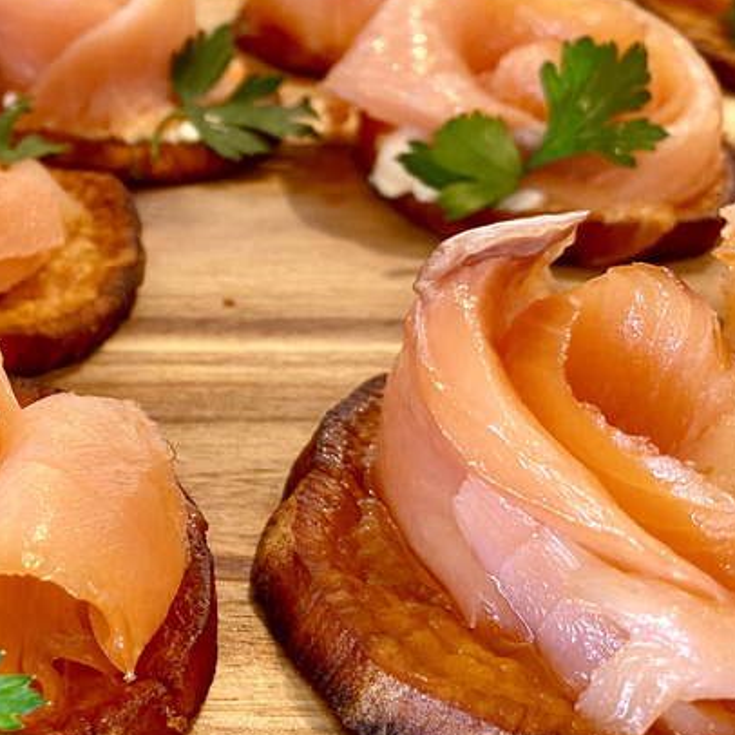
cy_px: 295
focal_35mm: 58
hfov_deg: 26.6
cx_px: -123
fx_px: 1393
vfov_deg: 29.5
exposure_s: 1/50
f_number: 1.8
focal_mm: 4.25
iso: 64
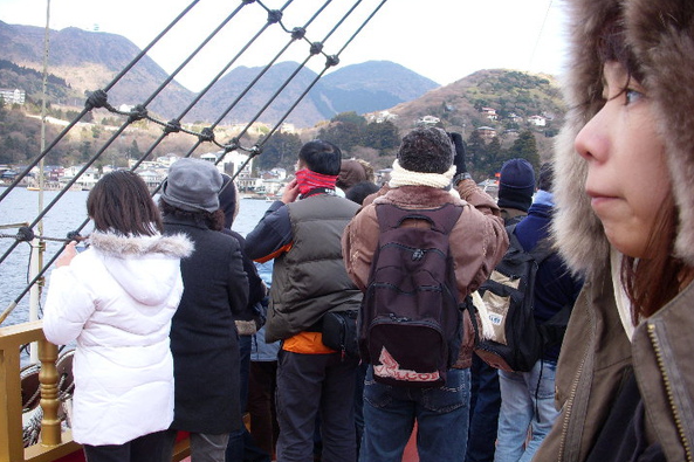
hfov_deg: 48.5
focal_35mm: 40
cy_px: 262
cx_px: 350
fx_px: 771
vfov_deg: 33.3
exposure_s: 1/125
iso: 100
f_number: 3.3
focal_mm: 6.3
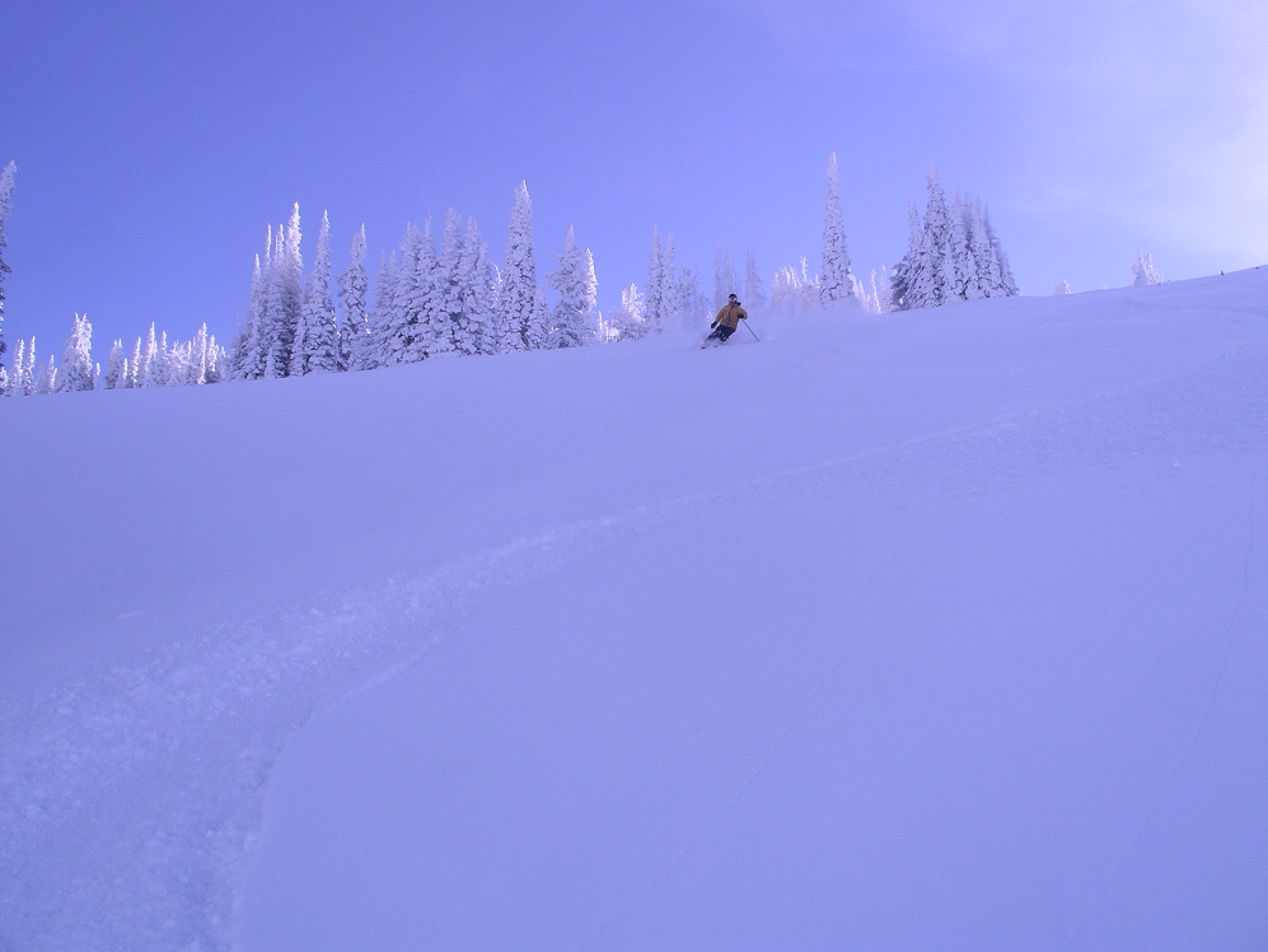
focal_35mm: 38
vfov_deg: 37.7
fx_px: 1392
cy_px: 471
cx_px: 627
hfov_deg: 49.0
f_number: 5
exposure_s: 1/346
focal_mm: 7.8
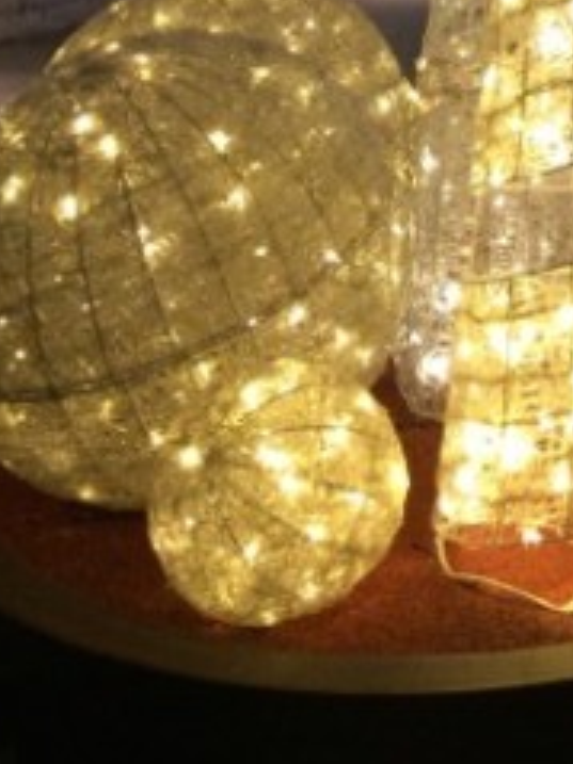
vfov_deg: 18.2
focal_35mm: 97
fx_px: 2143
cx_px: 877
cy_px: -350
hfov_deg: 14.2
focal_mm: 4.12
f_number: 2.2
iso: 160
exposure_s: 1/30
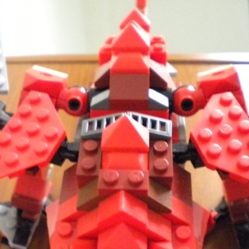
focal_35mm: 58
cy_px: 169
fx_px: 472
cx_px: 95
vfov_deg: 29.3
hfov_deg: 29.4
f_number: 3.1
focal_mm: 6.3
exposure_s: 1/3.5
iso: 800
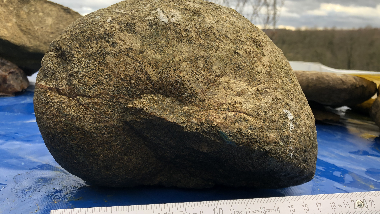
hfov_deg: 62.6
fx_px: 312
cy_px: 110
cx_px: 191
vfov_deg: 37.8
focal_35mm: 31
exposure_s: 1/120
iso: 20
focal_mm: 3.99
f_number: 1.8
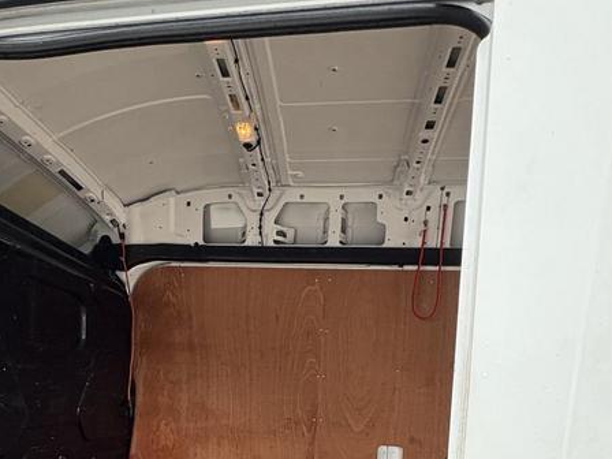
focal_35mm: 28
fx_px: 495
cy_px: 437
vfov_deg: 44.0
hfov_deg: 63.1
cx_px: 261
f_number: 2.2
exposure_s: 1/83
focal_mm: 2.22
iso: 250
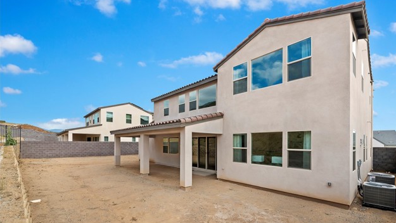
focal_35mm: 15
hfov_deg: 103.0
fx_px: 158
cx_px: 202
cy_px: 120
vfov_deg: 70.5
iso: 500
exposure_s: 1/125
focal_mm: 14
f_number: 14
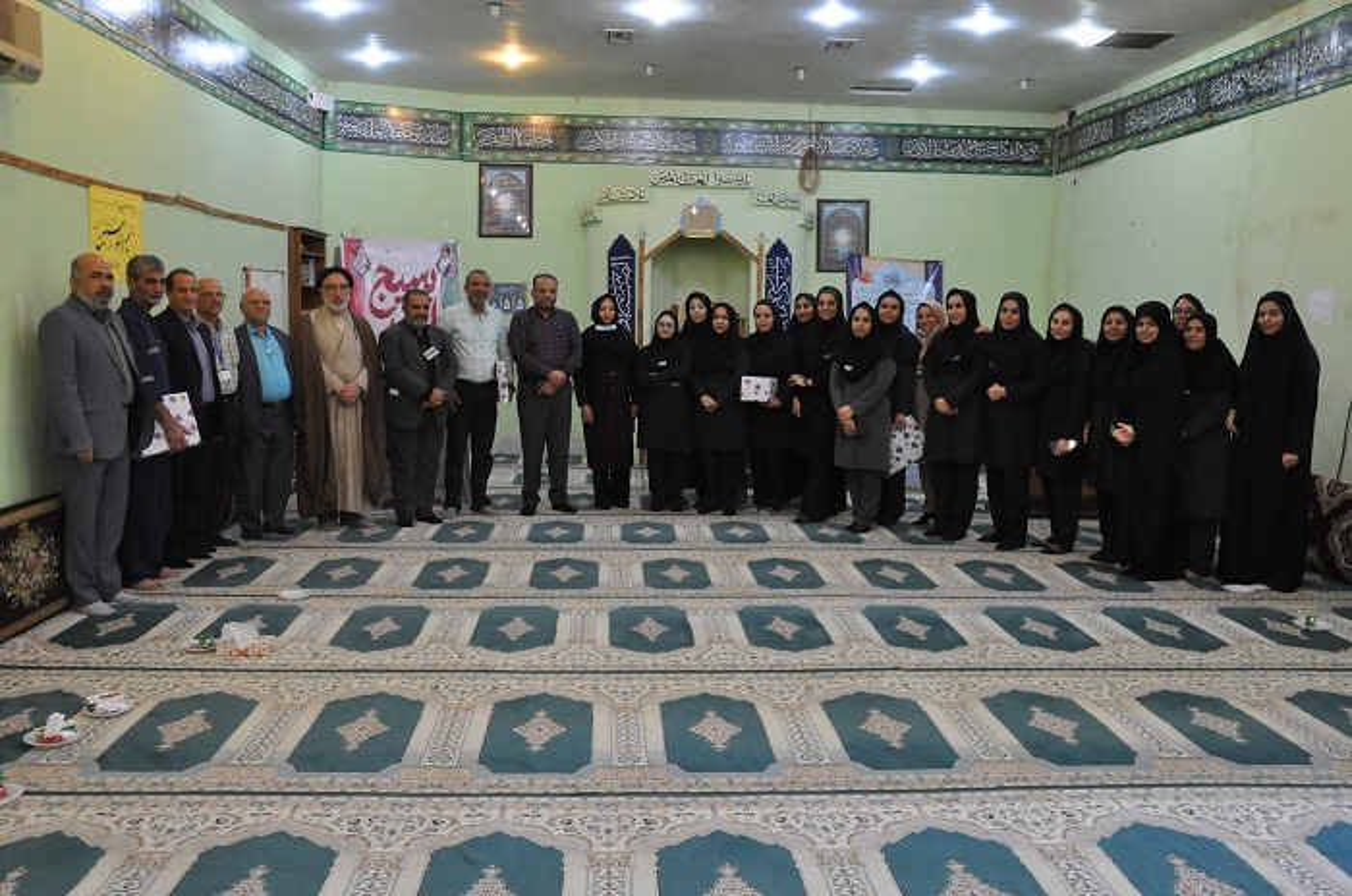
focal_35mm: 30
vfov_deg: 43.4
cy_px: 448
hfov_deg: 62.0
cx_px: 676
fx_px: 1125
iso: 1600
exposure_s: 1/100
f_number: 5
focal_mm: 20
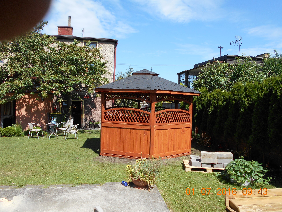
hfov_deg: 67.3
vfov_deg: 53.1
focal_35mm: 26
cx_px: 141
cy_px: 106
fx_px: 212
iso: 80
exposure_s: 1/640
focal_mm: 4.6
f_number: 3.2
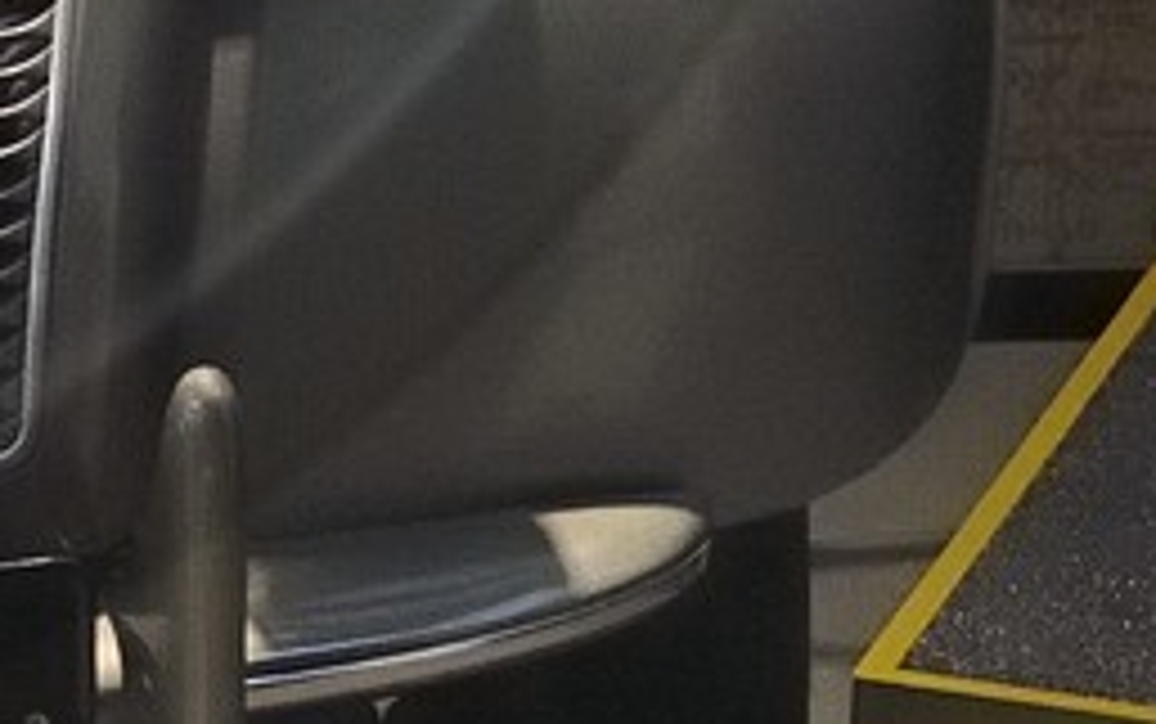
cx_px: -832
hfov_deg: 9.8
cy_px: -1030
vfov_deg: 6.2
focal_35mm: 203
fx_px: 6400
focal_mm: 32
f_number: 6.3
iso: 3200
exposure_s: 1/25
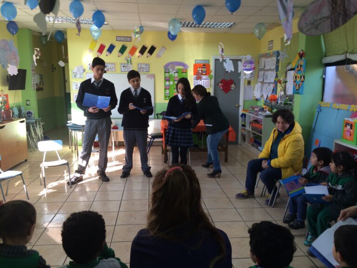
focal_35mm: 29
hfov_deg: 61.7
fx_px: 299
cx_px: 178
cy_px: 134
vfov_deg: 48.2
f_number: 2.2
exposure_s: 1/50
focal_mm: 4.15
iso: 40
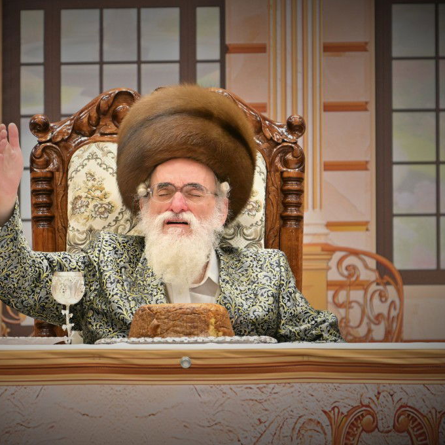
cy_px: 222
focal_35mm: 384
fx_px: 5585
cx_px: 183
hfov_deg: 4.6
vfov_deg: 4.6
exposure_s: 1/400
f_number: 2.8
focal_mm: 200
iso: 320
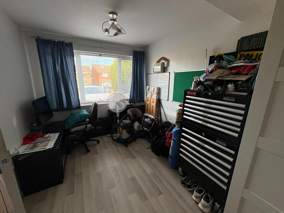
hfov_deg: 102.1
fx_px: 115
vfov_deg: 85.7
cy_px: 106
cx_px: 142
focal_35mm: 14
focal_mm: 2.22
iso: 125
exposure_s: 1/99
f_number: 2.2
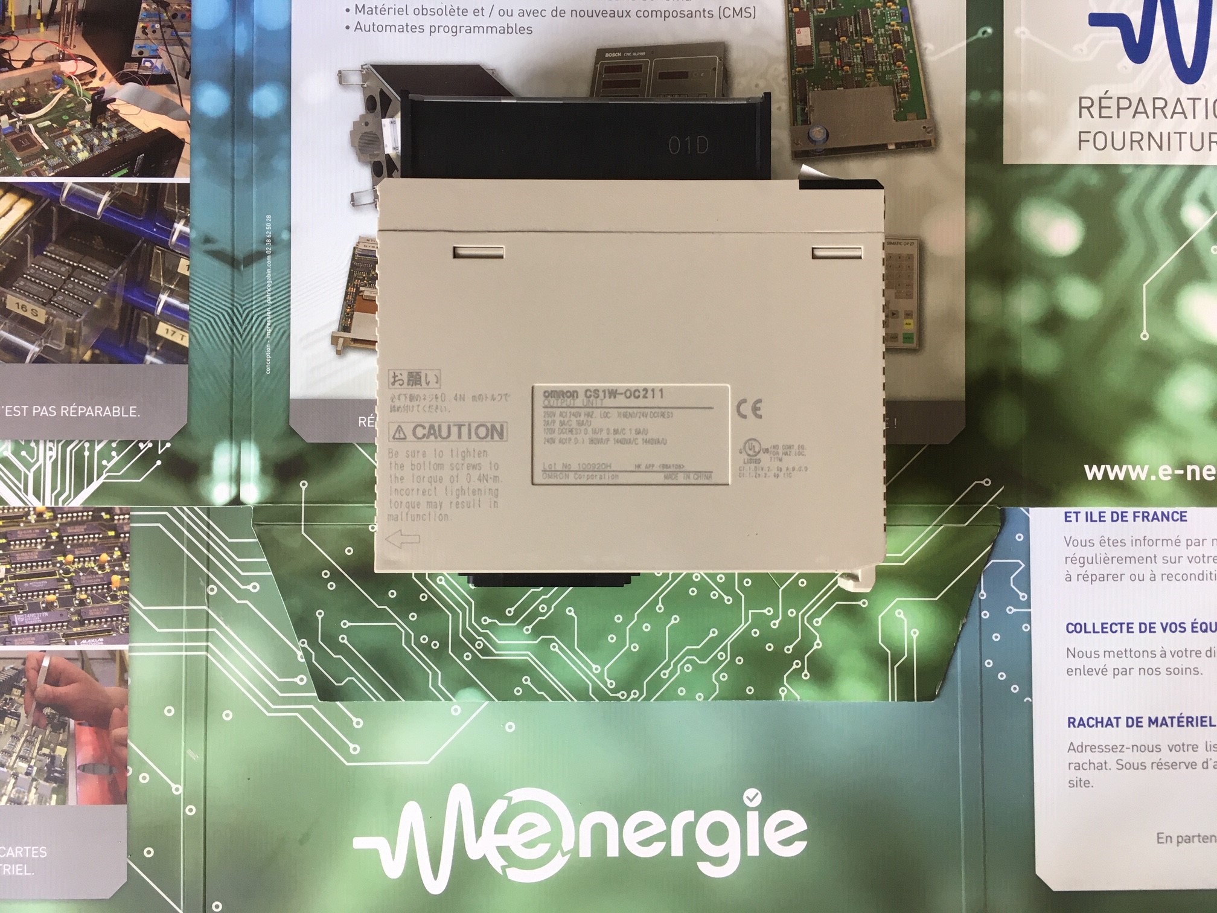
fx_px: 1020
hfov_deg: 61.7
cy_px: 456
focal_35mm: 29
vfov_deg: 48.2
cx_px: 608
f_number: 2.2
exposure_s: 1/33
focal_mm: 4.15
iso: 32
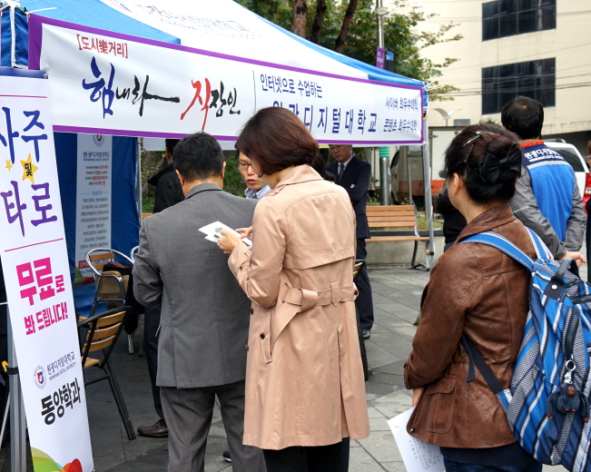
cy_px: 240
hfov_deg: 41.0
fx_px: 787
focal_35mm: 45
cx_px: 231
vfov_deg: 33.4
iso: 100
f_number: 6.3
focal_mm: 39
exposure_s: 1/80
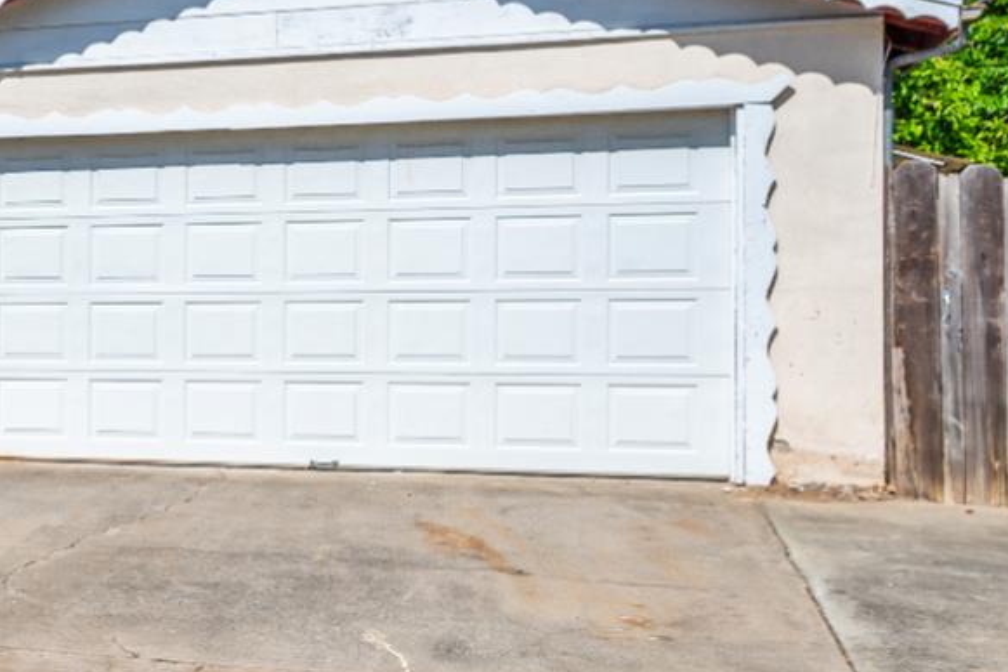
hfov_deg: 28.3
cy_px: 221
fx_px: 1735
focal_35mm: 62
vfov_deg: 21.8
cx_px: -200
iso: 200
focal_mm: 24
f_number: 8
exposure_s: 1/400
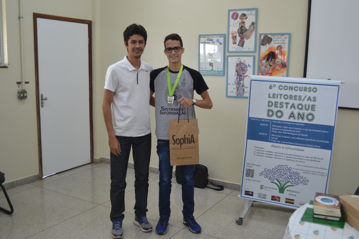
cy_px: 120
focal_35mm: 36
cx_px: 180
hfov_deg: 53.1
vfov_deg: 36.9
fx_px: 359
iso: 100
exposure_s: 1/20
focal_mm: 24
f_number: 4
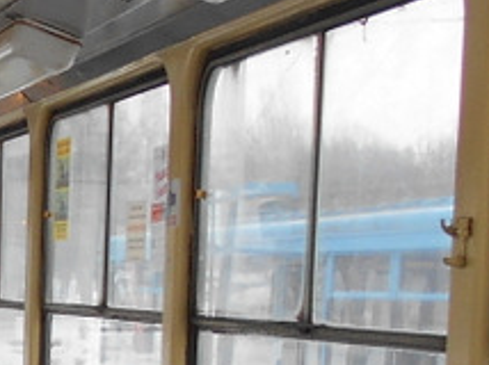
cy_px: 438
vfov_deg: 10.0
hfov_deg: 12.2
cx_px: -446
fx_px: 2060
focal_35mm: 146
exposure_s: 1/100
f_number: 3.2
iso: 80
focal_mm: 4.6
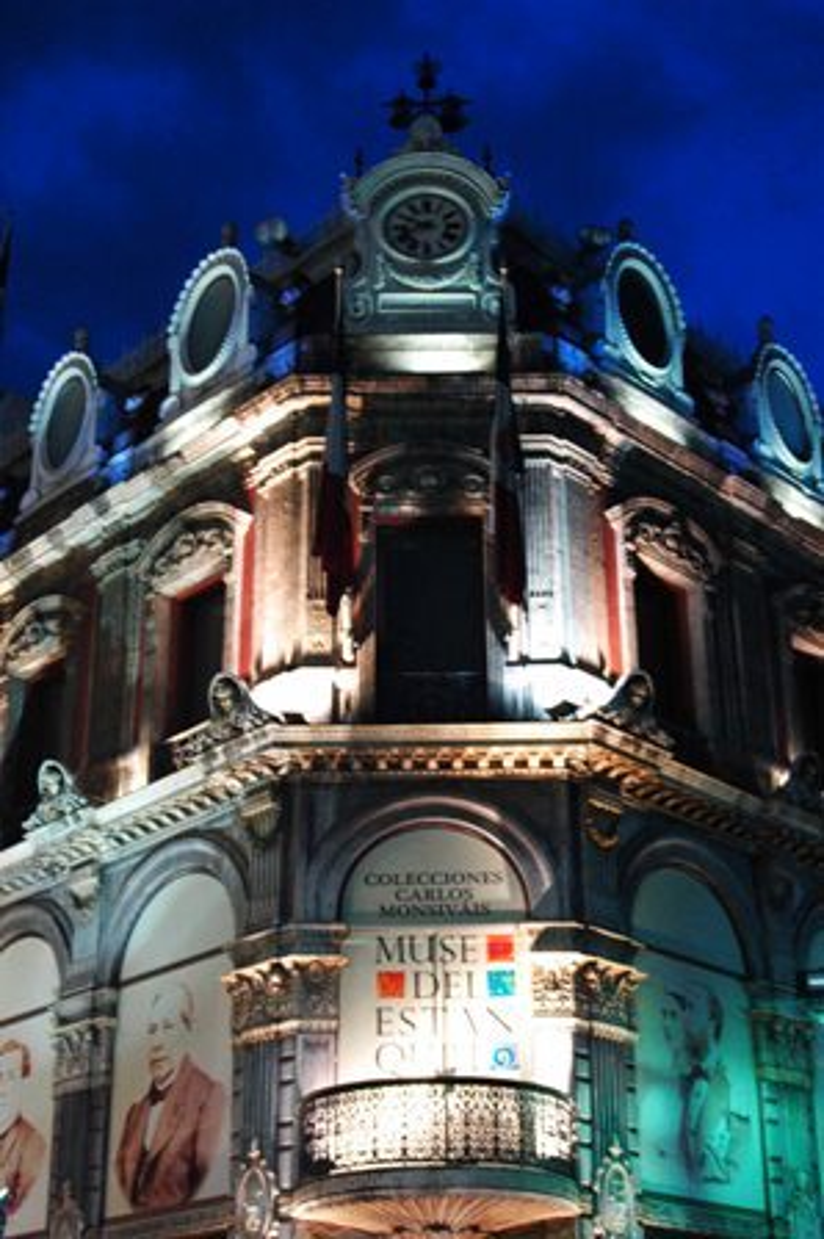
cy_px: 620
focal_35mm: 52
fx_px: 1805
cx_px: 412
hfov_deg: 25.7
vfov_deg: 37.9
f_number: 5.6
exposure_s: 1/8
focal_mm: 35
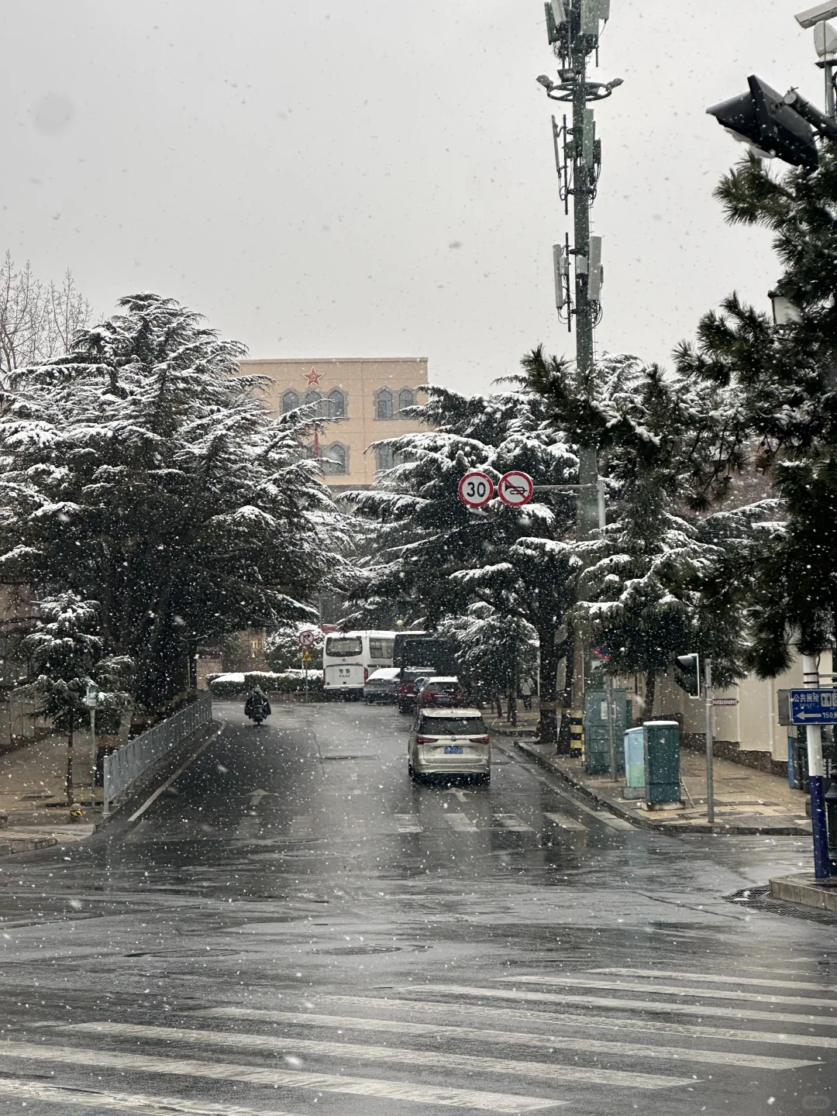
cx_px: 418
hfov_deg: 19.1
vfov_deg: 25.3
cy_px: 558
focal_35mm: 77
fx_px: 2482
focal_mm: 9
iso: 32
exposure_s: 1/121
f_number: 2.8
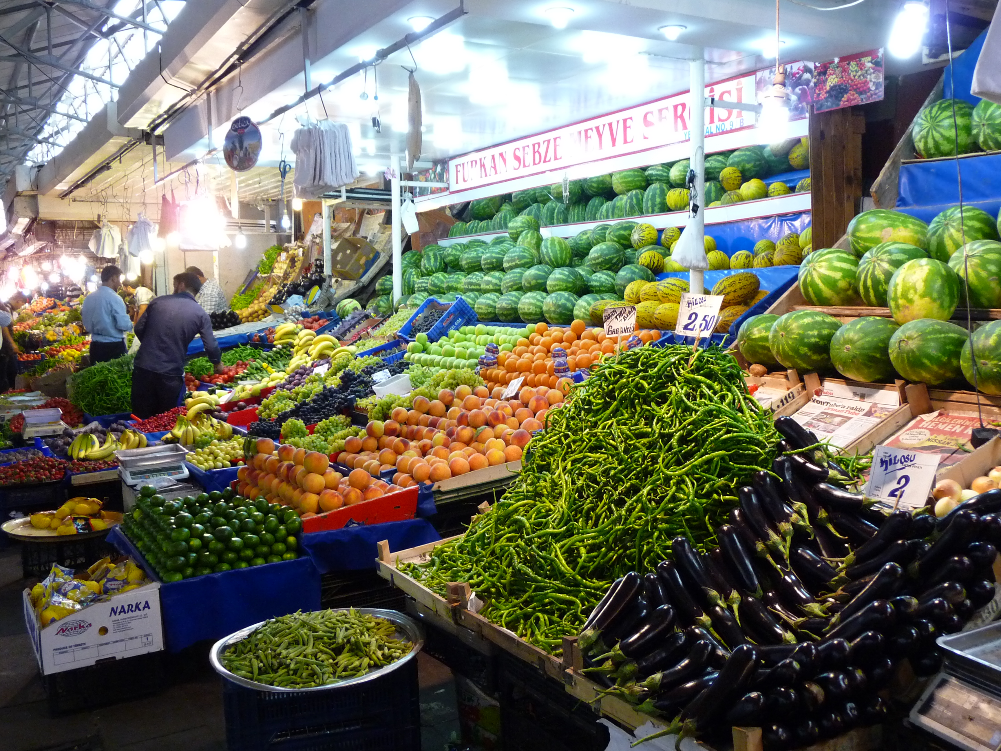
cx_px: 500
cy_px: 376
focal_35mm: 34
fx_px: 983
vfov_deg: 41.8
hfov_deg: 54.0
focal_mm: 5.6
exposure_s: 1/30
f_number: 3.6
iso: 400
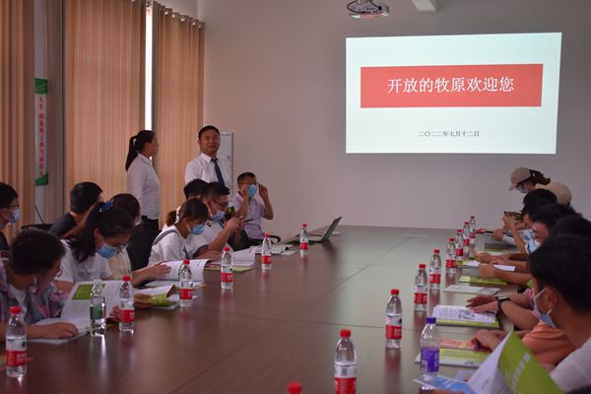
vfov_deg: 28.1
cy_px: 197
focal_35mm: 48
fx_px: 788
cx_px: 296
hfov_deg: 41.1
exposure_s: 1/60
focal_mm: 32
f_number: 4.5
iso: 900
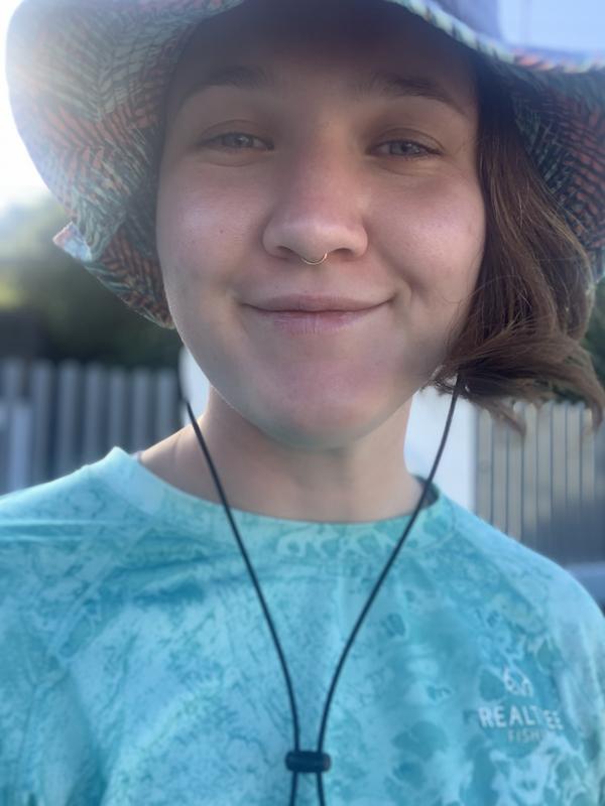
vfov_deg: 56.8
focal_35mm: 32
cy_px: 403
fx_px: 746
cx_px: 302
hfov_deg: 44.2
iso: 20
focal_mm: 2.87
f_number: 2.2
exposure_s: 1/122
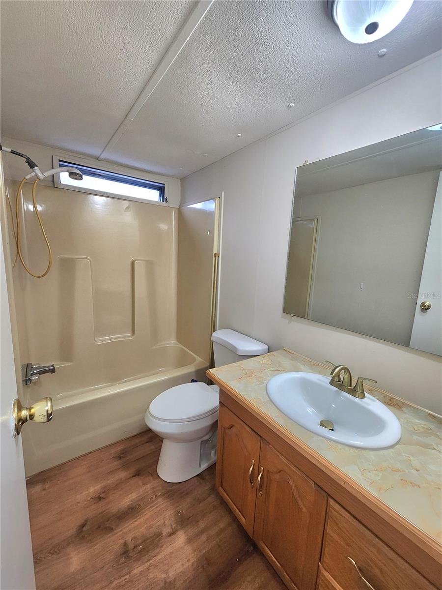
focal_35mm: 13
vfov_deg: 106.2
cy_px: 295
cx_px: 221
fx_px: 221
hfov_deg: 89.9
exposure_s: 1/60.2
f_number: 2.2
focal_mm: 2.2
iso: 250
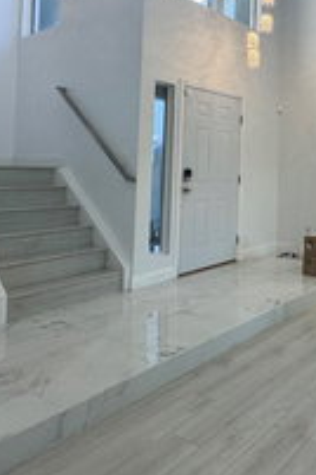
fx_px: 408
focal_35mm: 31
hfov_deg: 37.3
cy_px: 154
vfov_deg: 58.7
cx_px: 324
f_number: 2.2
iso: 80
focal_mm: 2.22
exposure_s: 1/120
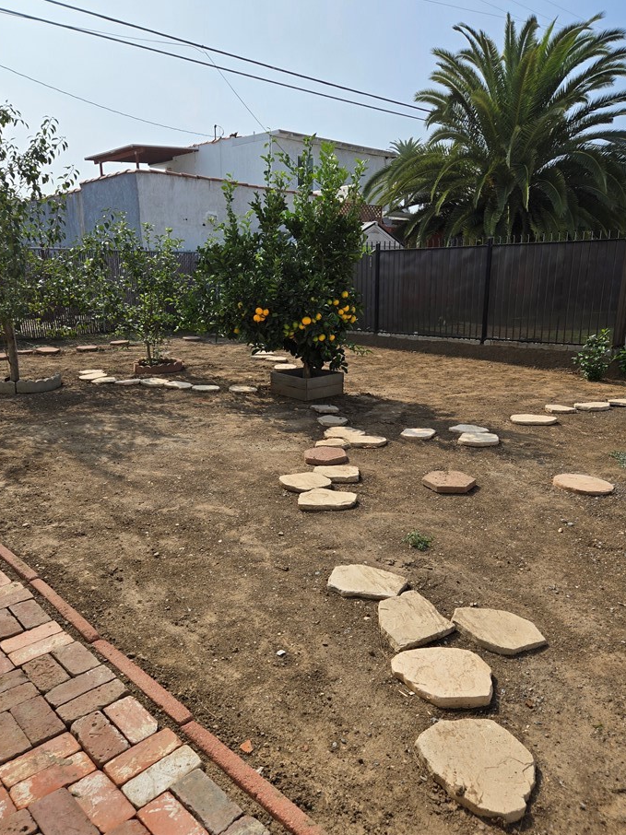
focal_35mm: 26
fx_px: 627
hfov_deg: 53.0
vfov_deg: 67.3
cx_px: 298
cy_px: 441
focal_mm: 5.4
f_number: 1.8
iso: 25
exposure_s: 1/3300
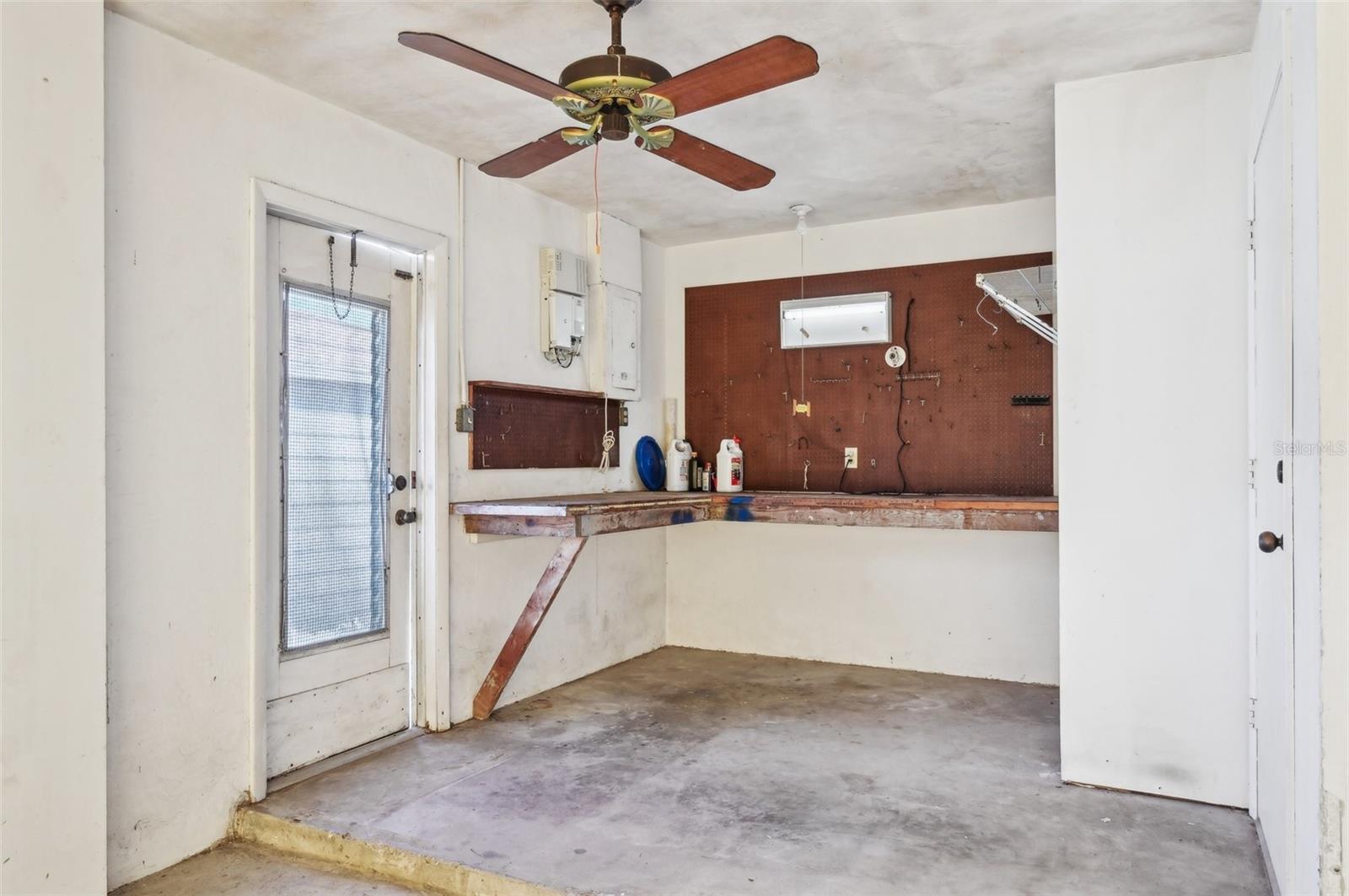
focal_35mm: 23
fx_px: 861
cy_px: 448
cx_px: 674
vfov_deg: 55.0
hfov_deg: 76.2
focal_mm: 23
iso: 400
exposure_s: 1/25
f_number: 8
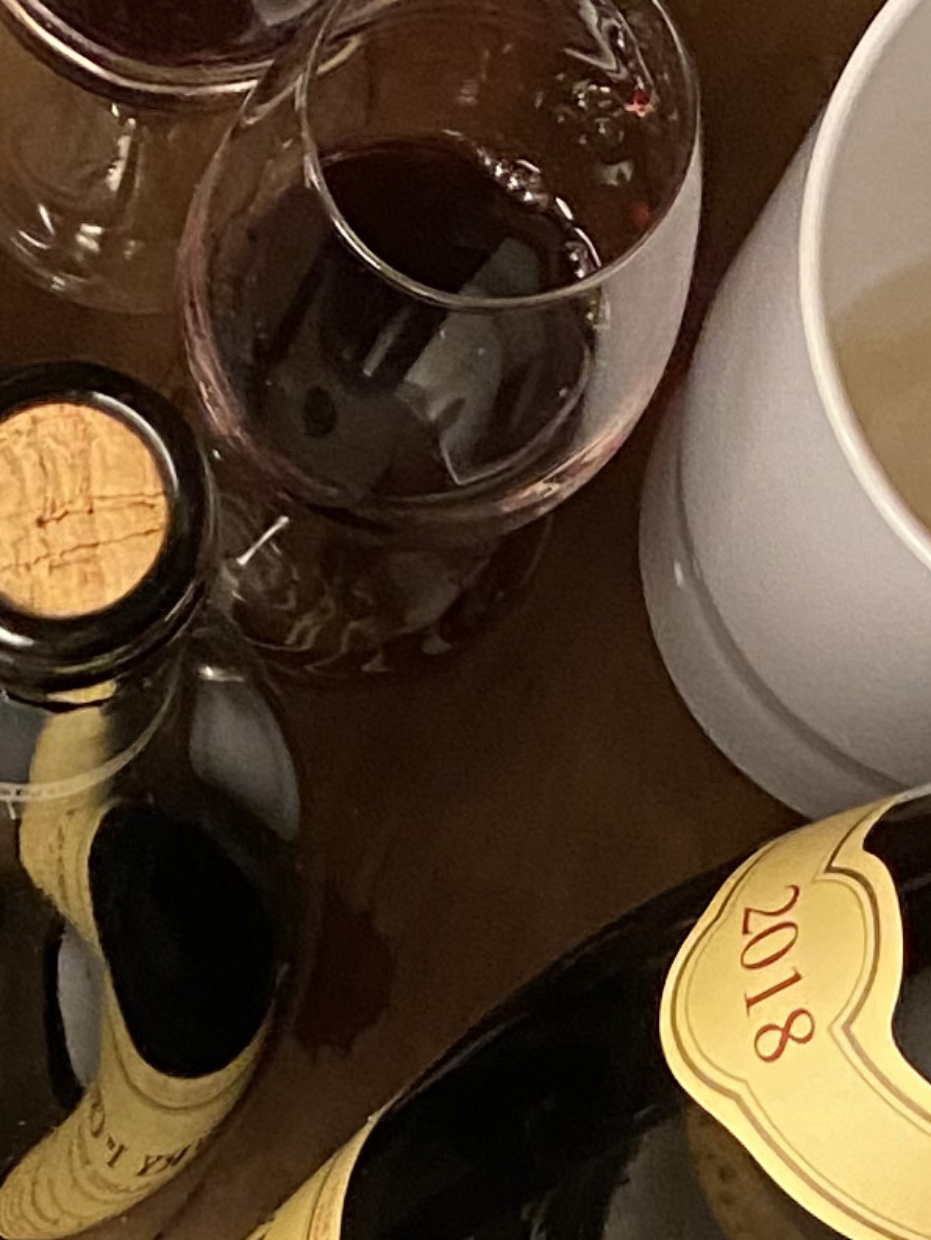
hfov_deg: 10.8
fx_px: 4731
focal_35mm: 132
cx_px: -515
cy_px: 1743
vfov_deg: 14.2
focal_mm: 4.25
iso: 250
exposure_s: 1/50
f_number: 1.8
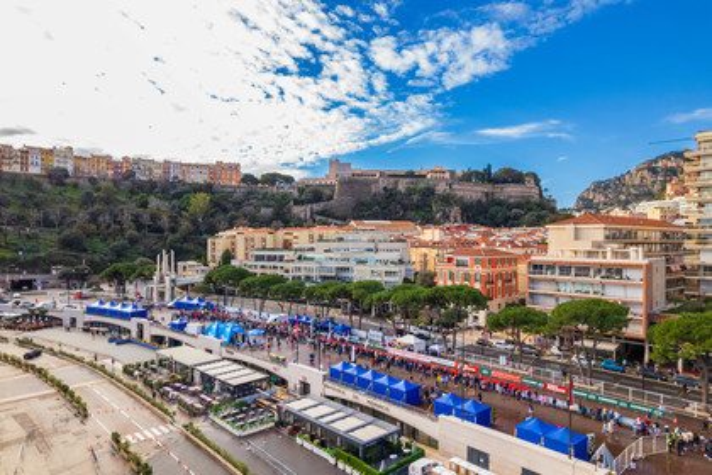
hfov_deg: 78.6
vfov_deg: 57.2
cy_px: 238
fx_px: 435
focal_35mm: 22
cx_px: 356
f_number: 2.8
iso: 200
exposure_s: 1/40
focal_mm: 8.4
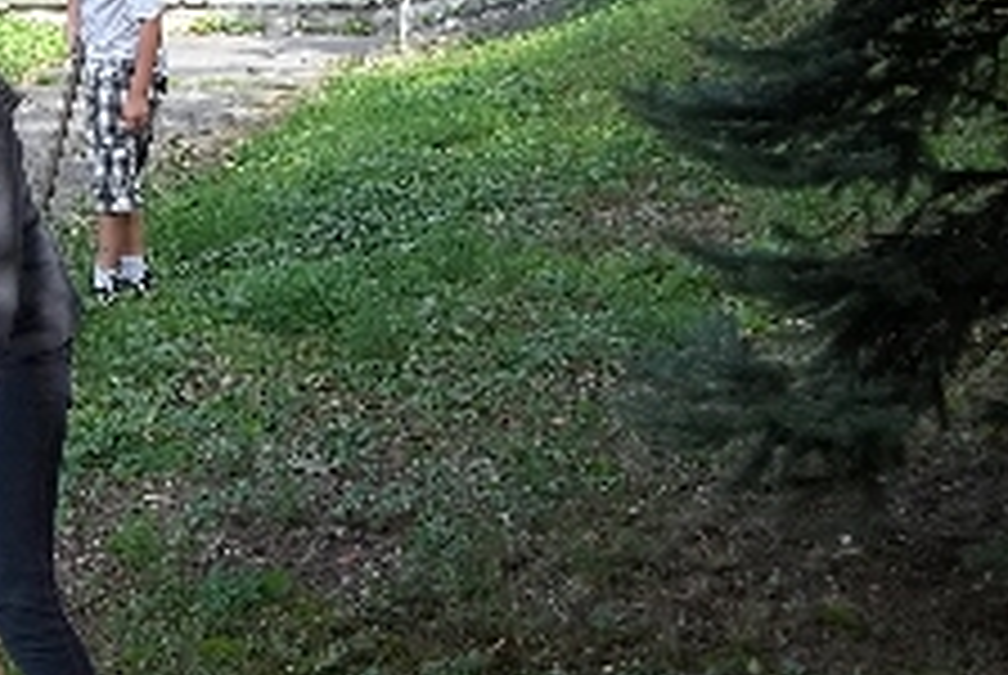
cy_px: 234
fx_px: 2495
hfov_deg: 21.6
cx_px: -122
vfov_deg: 15.4
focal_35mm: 89
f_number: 2.9
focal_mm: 5.7
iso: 64
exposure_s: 1/320
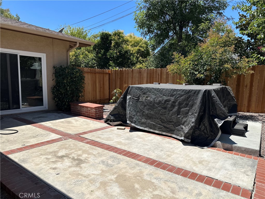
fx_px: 184
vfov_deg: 56.8
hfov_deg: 71.6
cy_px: 100
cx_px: 132
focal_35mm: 24
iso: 80
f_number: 1.78
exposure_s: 1/5525
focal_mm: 6.86
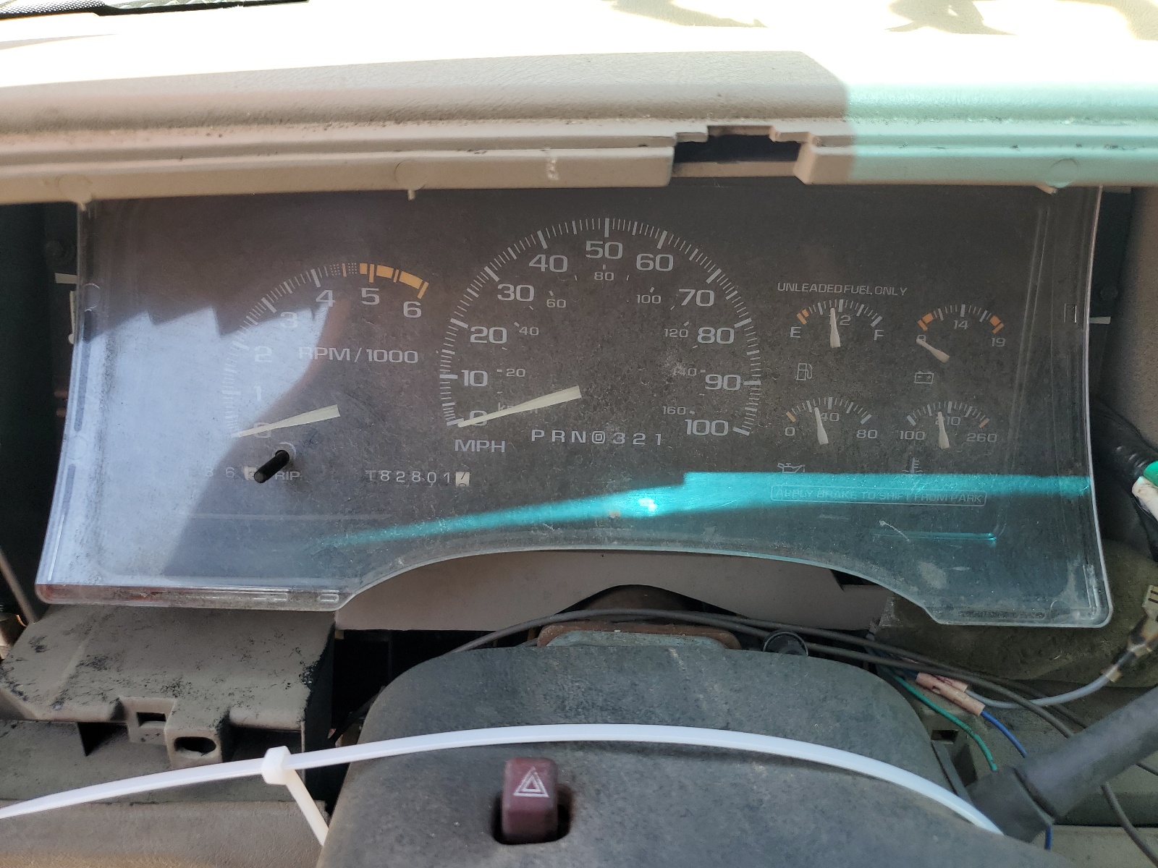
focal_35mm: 26
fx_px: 870
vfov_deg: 53.1
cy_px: 434
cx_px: 579
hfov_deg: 67.3
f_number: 1.5
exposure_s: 1/222
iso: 50
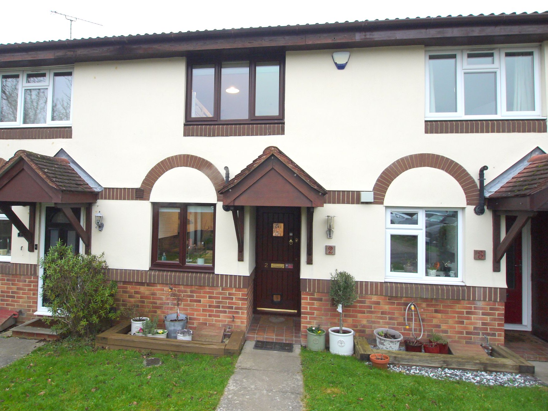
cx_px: 247
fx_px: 333
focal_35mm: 21
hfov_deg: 78.8
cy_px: 187
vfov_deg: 63.4
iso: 160
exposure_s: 1/60
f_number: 4
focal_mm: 9
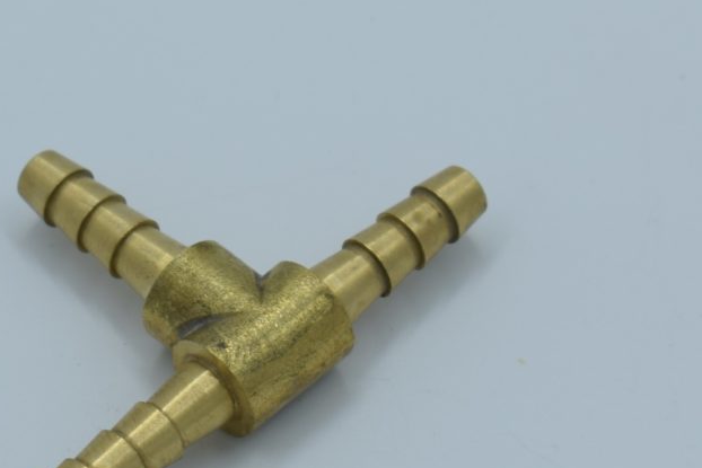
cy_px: 310
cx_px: 208
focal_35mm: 136
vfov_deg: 10.1
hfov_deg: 15.1
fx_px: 2649
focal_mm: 55
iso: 100
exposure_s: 1/125
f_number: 6.3
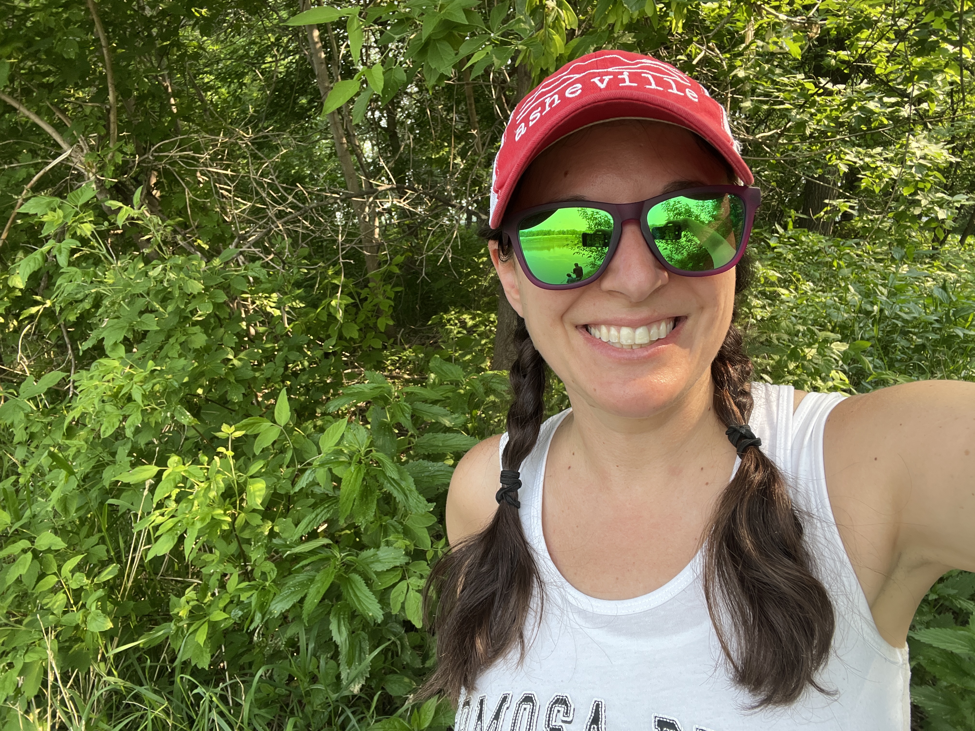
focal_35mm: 23
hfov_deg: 73.9
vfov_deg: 58.9
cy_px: 366
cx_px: 488
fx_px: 648
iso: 25
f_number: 2.2
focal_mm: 2.71
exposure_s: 1/121
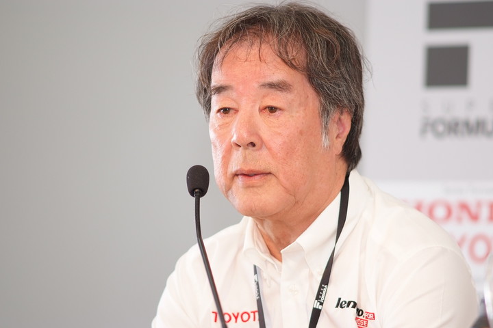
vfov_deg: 5.1
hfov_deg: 7.6
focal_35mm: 270
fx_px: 3697
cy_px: 164
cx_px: 246
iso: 500
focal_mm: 180
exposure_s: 1/125
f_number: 2.8
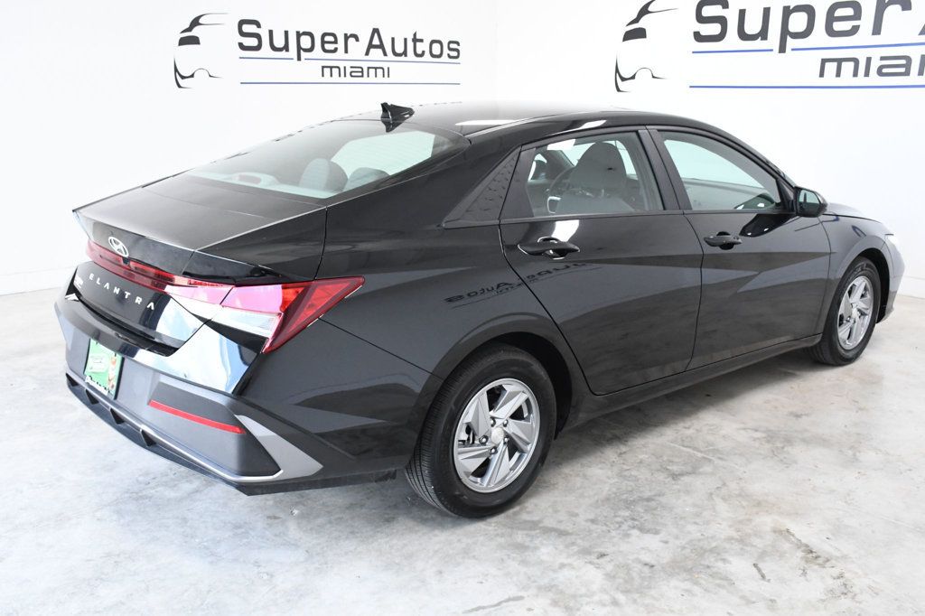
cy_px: 308
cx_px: 462
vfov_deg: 39.9
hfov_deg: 57.2
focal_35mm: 33
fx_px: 848
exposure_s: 1/250
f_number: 8
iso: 2500
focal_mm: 22
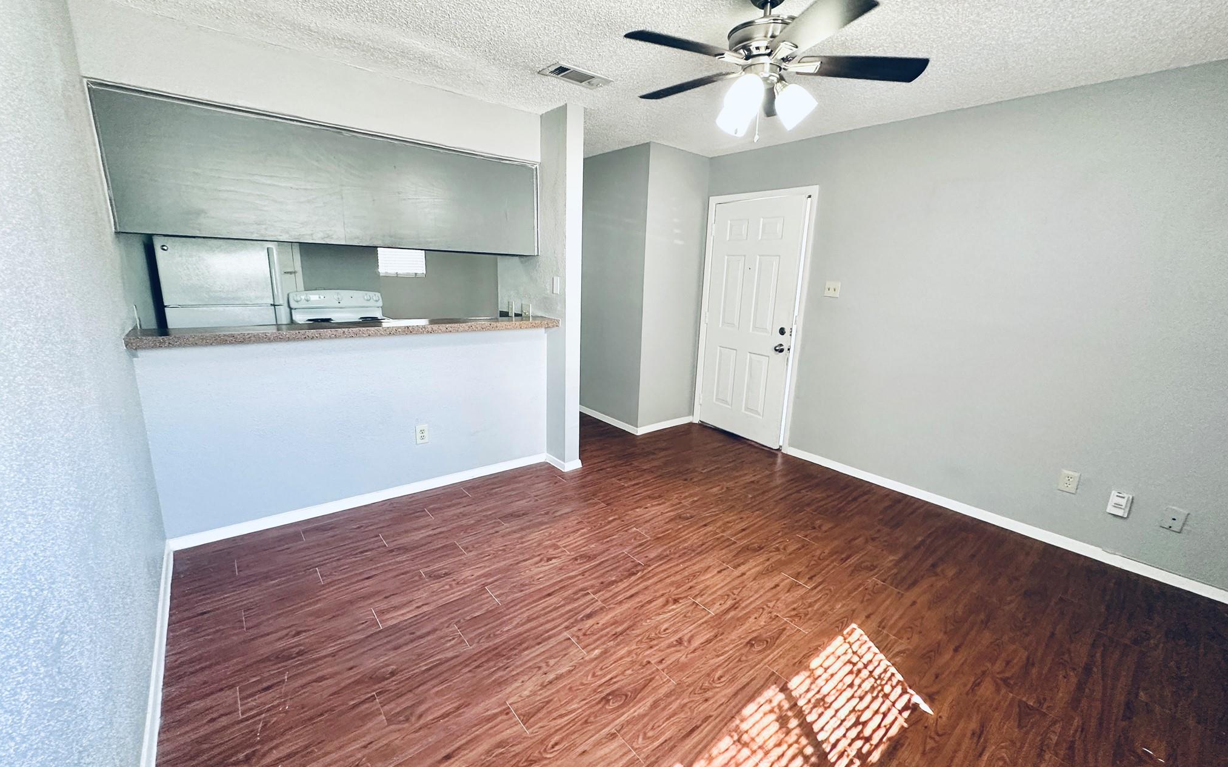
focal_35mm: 15
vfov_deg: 74.8
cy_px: 385
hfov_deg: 101.5
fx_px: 502
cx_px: 616
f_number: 2.2
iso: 320
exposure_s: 1/120
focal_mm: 2.22
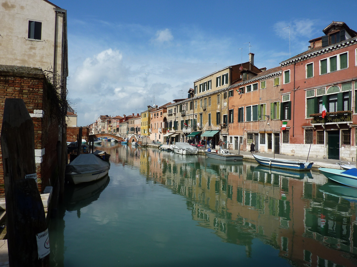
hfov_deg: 69.4
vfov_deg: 54.9
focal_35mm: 25
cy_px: 134
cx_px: 178
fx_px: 258
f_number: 5.6
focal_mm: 4.1
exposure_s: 1/500
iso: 80
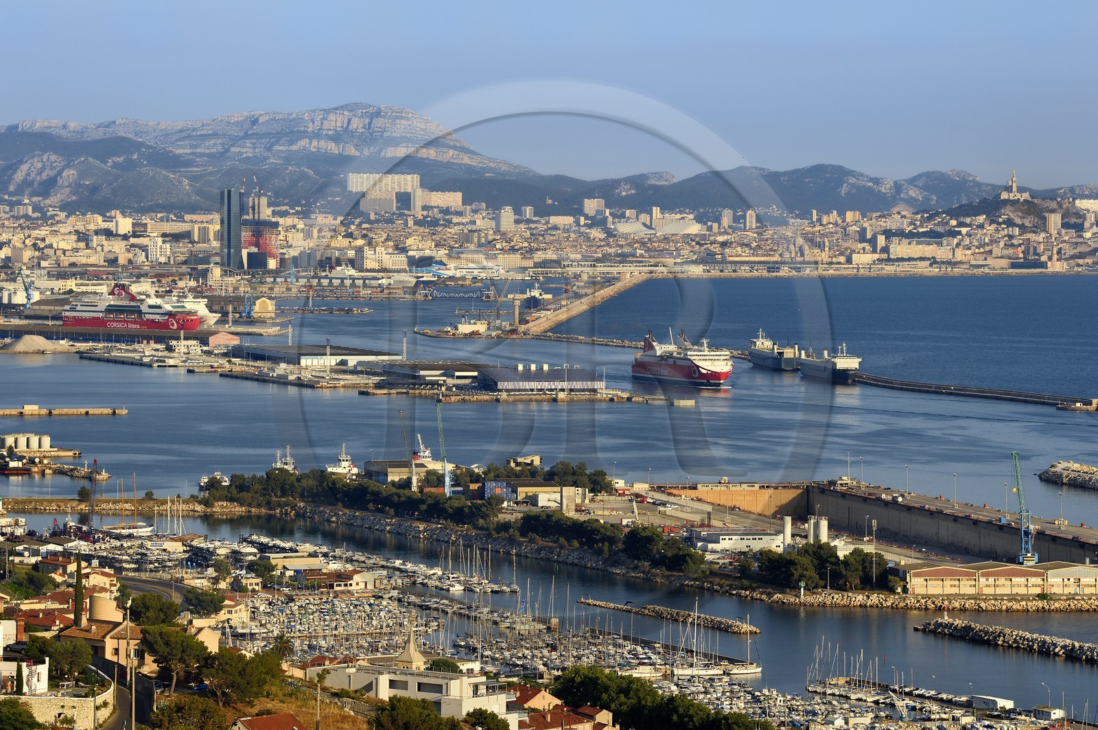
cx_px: 549
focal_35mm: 150
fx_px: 4571
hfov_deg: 13.7
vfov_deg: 9.1
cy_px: 365
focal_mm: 150
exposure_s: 1/400
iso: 200
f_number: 9
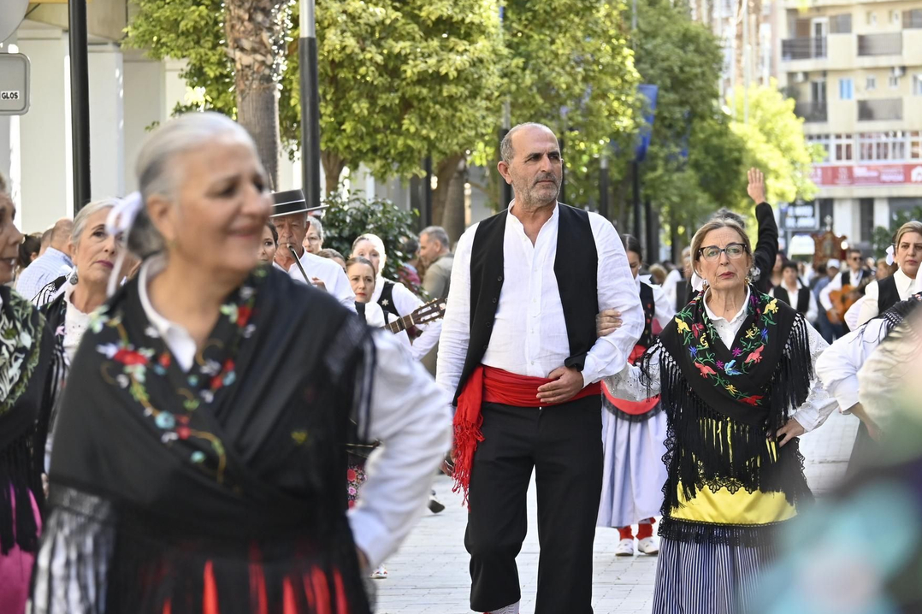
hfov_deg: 9.1
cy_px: 401
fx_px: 5812
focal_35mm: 227
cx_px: 608
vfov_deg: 6.0
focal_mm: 102
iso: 500
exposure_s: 1/320
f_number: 5.6
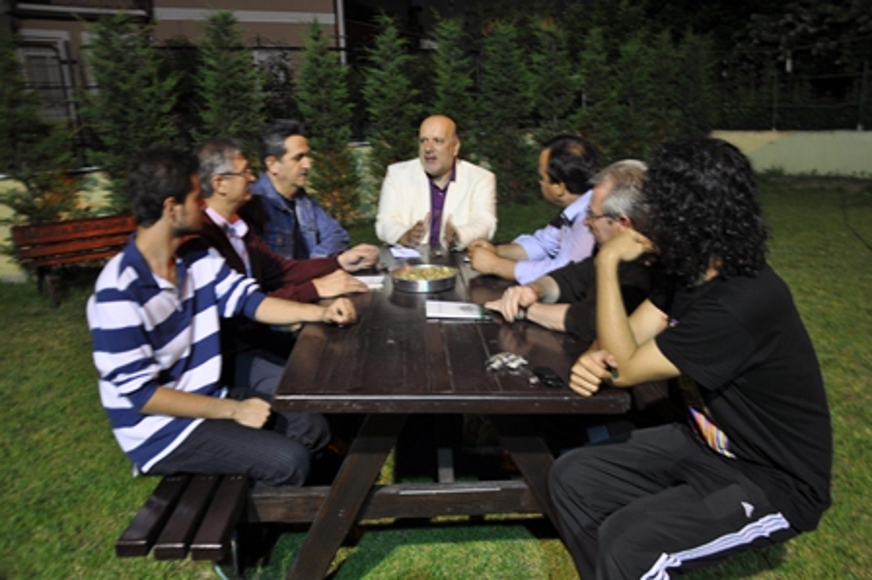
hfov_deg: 59.5
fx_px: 762
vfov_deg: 41.7
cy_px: 290
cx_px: 436
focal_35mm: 32
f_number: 3.8
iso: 200
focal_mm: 21
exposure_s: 1/3
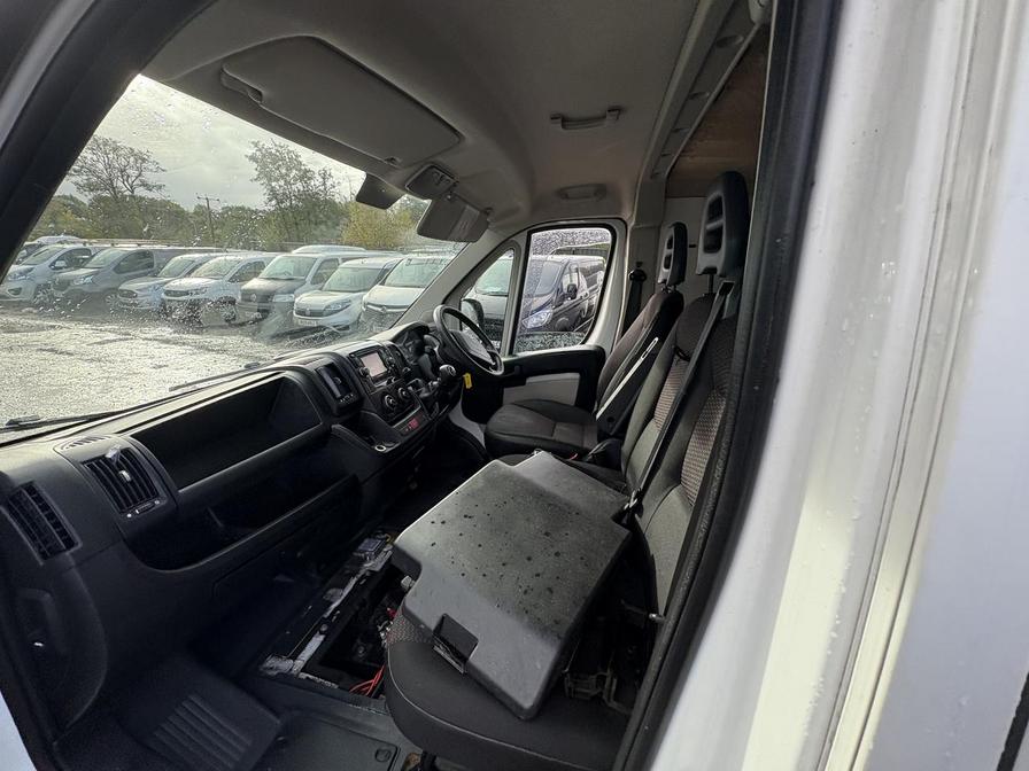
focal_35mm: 14
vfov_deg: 85.7
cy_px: 386
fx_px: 416
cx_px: 514
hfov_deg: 102.1
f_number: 2.2
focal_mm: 2.22
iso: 50
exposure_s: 1/298
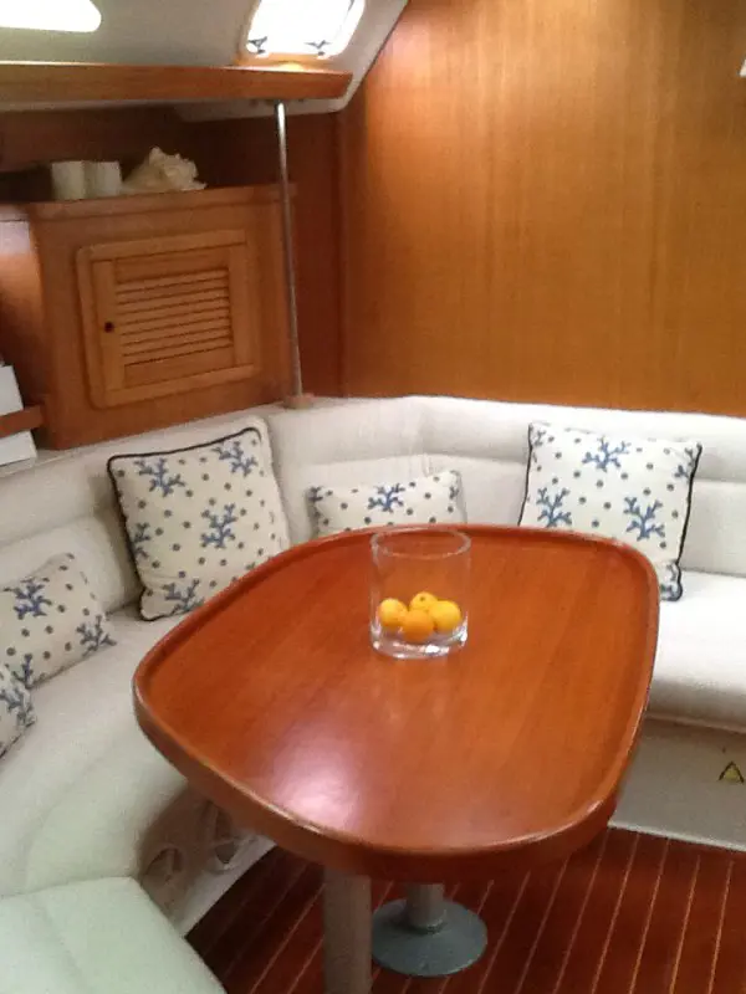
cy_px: 497
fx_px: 1264
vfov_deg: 42.9
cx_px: 373
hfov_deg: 32.9
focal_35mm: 44
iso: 200
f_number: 2.4
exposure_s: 1/30
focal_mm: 2.03
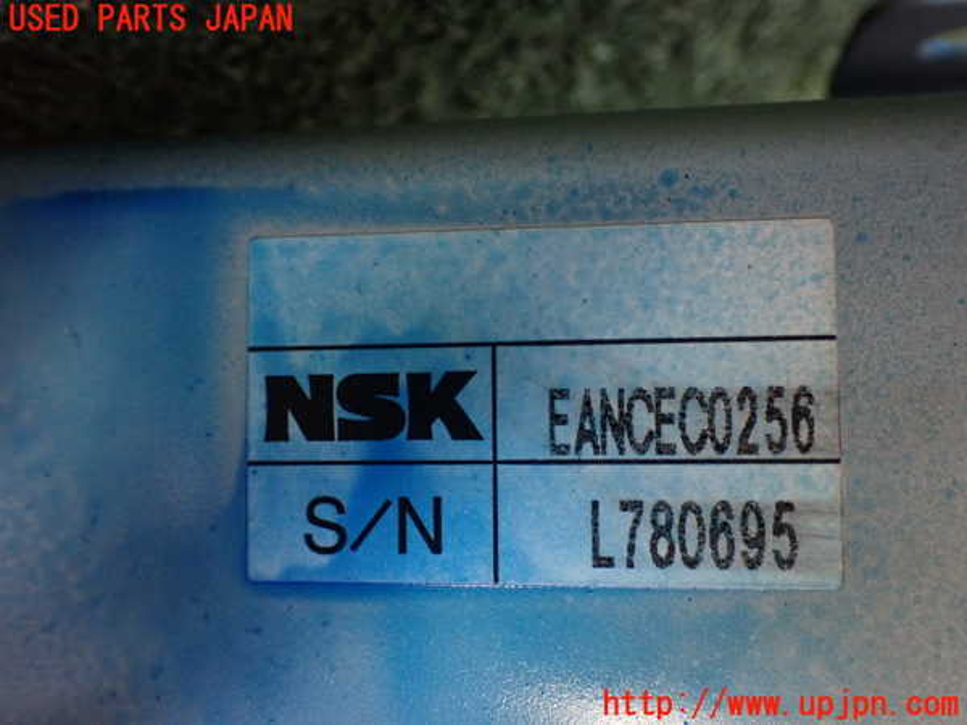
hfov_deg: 49.0
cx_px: 484
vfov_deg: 37.7
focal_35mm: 38
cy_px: 362
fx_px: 1062
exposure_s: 1/100
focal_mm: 6.83
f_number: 2.7
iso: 800
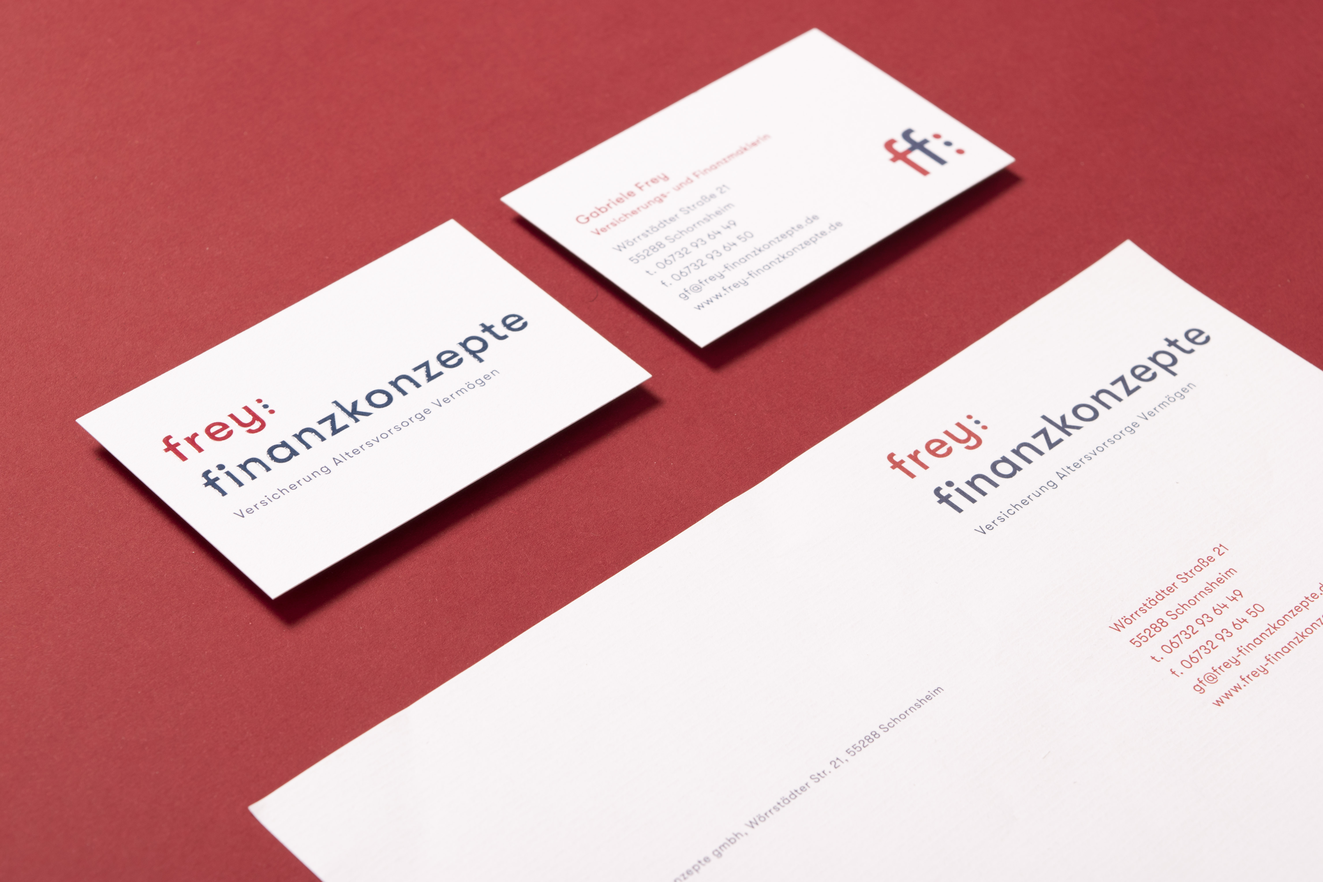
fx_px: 3032
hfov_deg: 24.6
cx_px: 662
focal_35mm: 82
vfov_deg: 16.6
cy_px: 441
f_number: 9
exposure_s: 1/125
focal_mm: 55
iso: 100
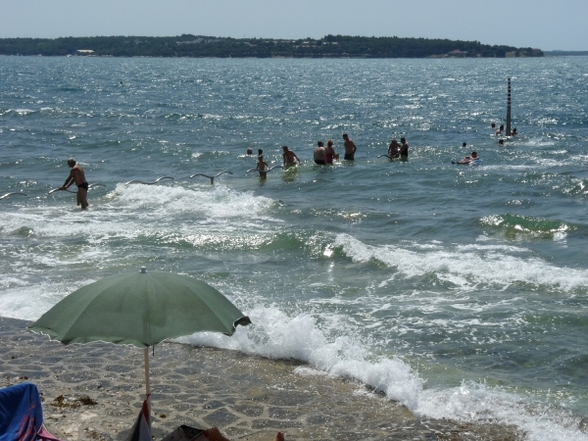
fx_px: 1138
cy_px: 220
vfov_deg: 21.9
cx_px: 294
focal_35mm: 67
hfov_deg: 29.0
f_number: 8
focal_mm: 11.9
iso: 100
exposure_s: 1/400
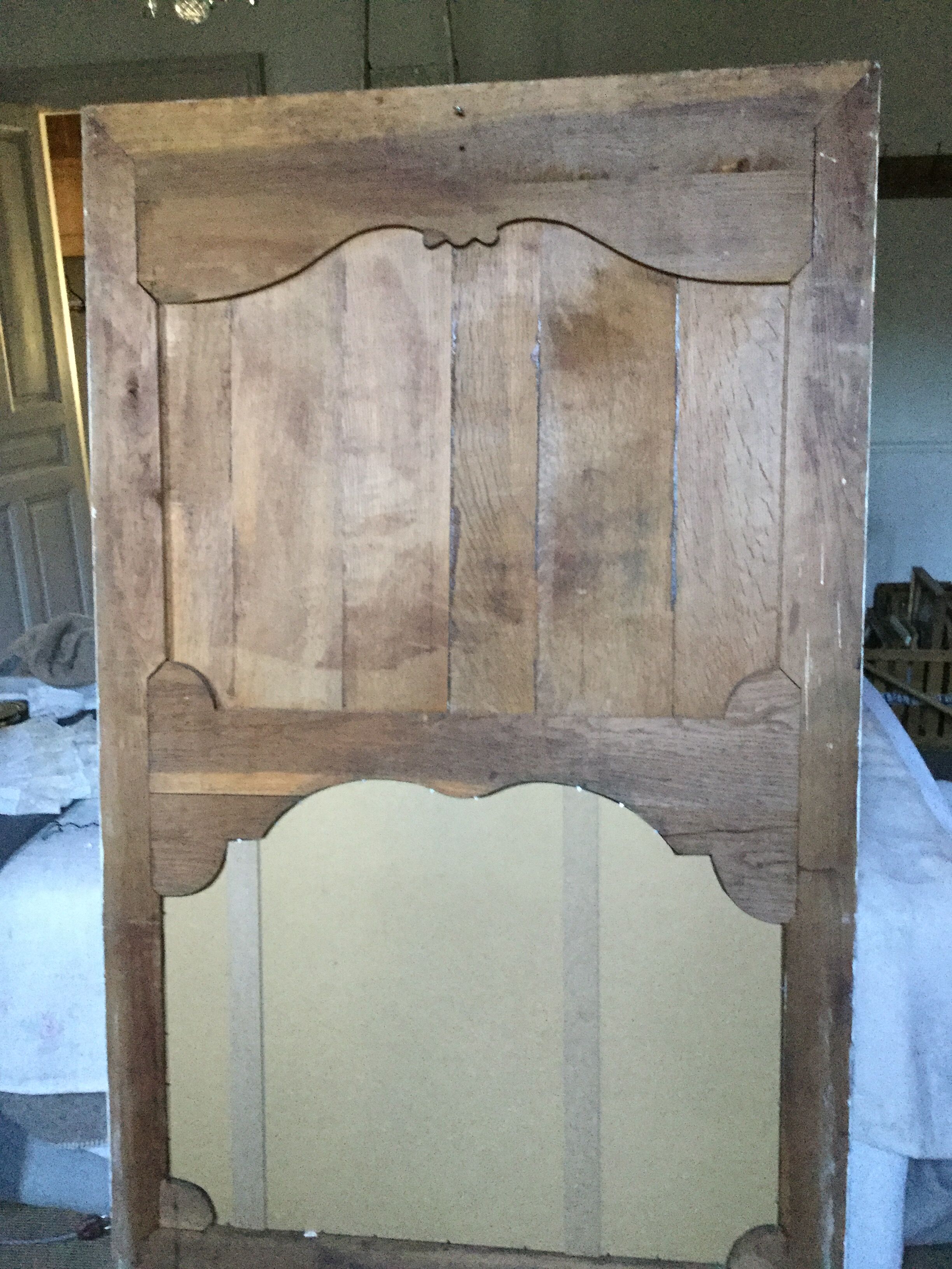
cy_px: 634
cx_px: 476
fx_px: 1137
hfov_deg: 45.4
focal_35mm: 31
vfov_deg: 58.4
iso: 250
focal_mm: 3.3
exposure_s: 1/17
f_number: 2.4
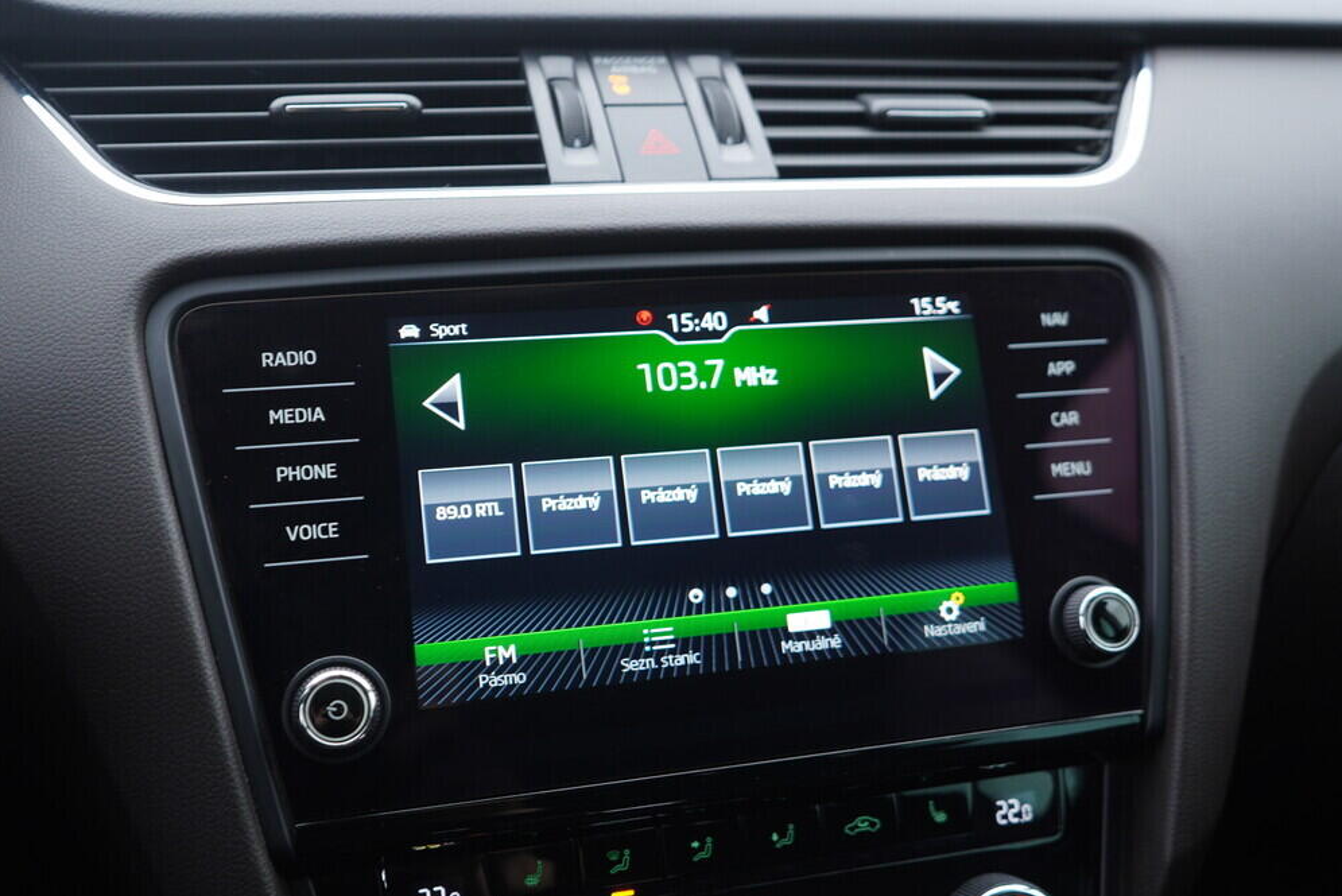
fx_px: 1380
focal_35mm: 37
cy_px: 439
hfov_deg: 51.9
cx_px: 664
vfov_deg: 36.0
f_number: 2.8
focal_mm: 24
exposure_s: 1/40
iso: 200
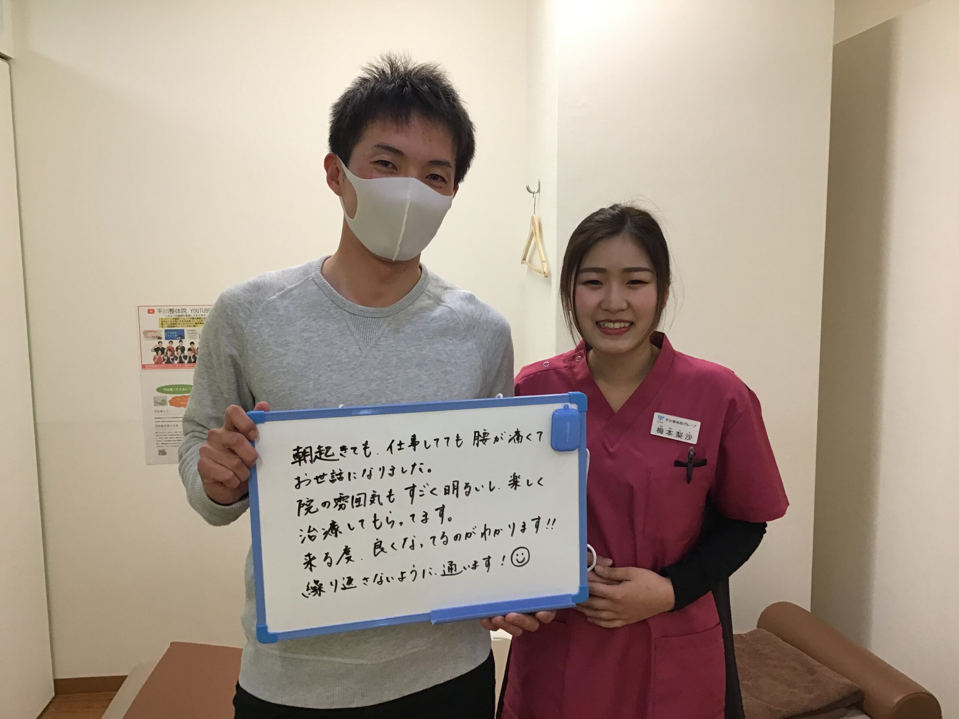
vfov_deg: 45.4
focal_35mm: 31
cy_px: 360
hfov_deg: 58.4
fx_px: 859
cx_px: 480
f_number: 2.4
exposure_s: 1/30
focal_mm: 3.3
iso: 64
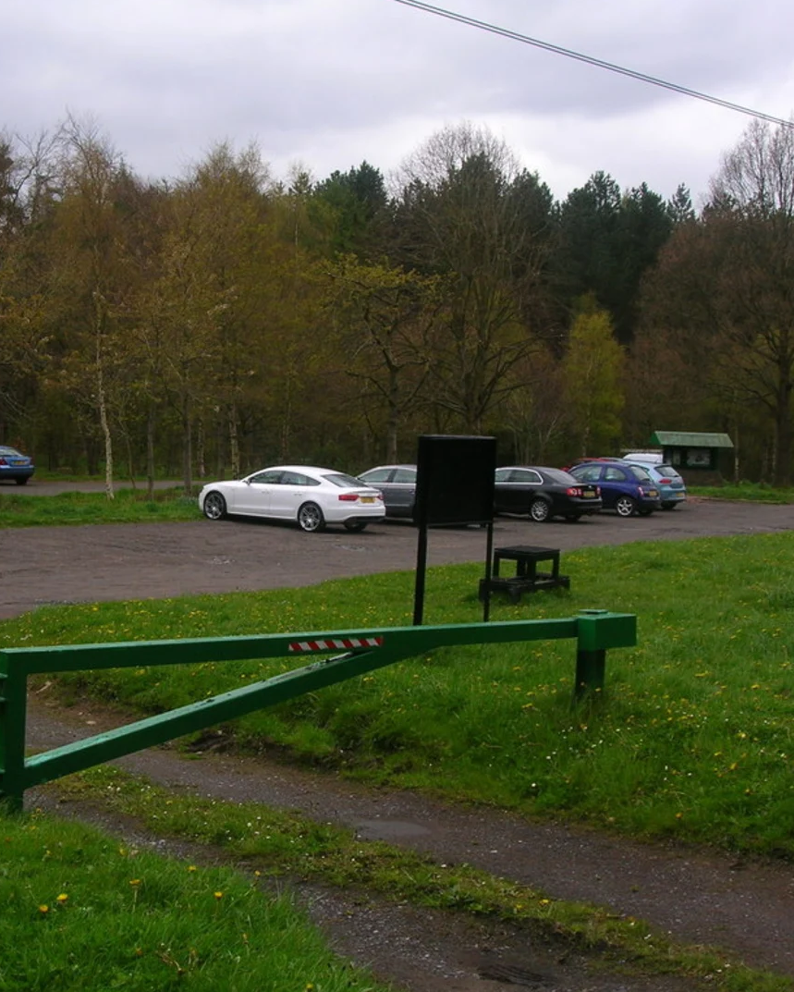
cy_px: 496
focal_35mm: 55
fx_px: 1615
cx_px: 276
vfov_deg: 34.1
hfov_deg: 27.5
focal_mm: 7
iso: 50
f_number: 5.2
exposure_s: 1/208
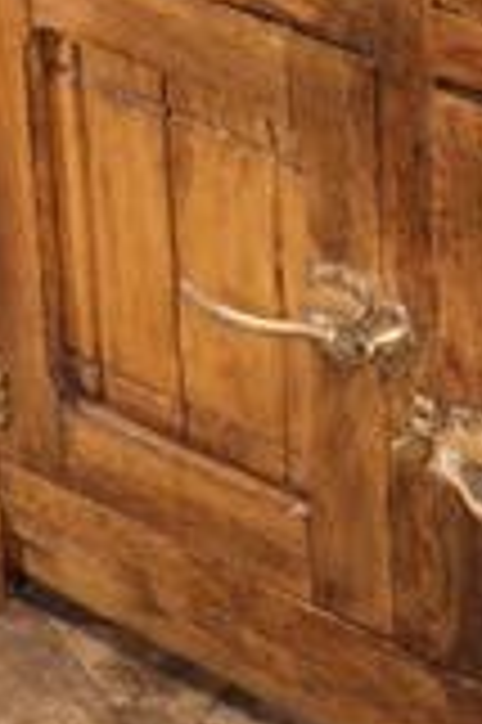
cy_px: -144
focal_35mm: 198
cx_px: 626
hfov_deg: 6.9
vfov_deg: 10.2
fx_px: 3985
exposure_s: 1/125
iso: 2500
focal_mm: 35
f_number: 4
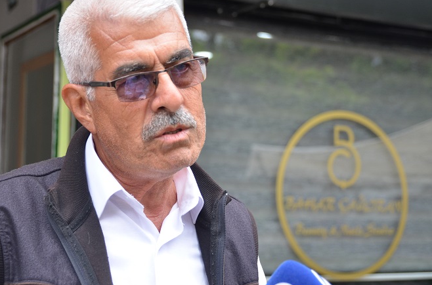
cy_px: 114
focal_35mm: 73
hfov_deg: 27.7
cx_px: 186
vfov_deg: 18.5
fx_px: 874
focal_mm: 40
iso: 640
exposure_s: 1/1000
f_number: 3.5
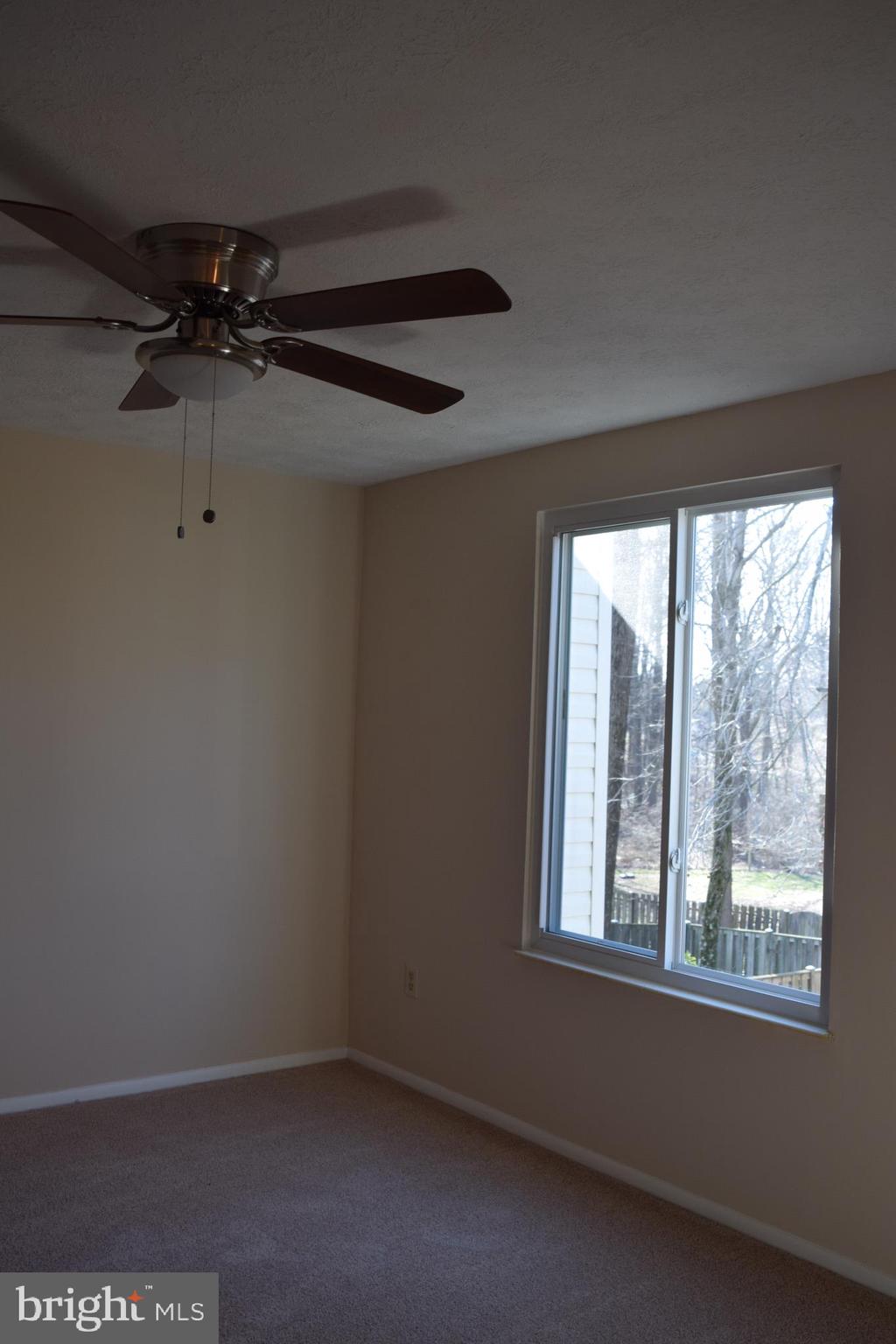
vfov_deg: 57.2
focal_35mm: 33
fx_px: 1232
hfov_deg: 40.0
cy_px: 672
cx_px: 448
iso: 400
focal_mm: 22
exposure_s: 1/125
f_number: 5.6
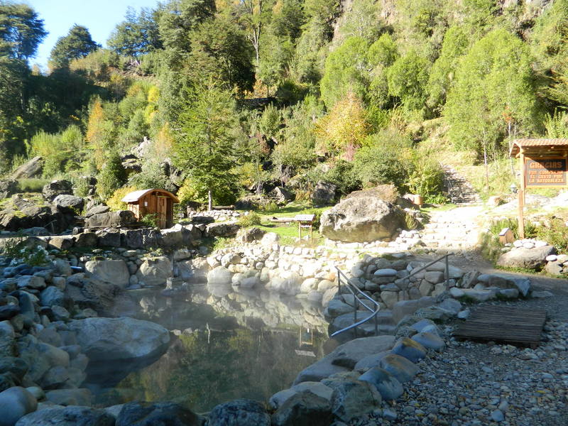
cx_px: 284
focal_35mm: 25
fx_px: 410
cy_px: 213
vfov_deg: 54.9
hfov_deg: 69.4
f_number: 3.1
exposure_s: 1/160
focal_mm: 4.5
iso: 80
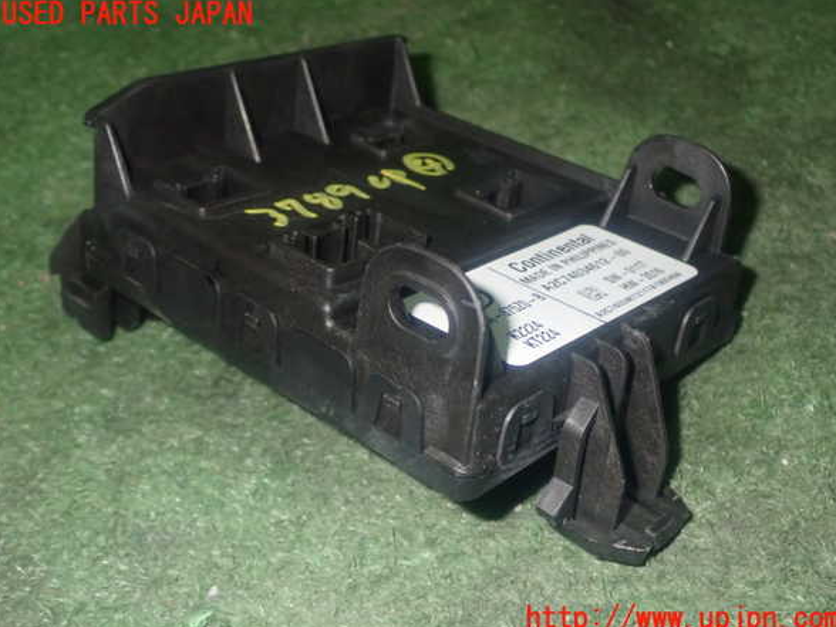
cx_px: 421
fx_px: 1159
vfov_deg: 30.3
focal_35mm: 48
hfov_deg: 39.7
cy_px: 317
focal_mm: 8.4
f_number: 9
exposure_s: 1/50
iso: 800
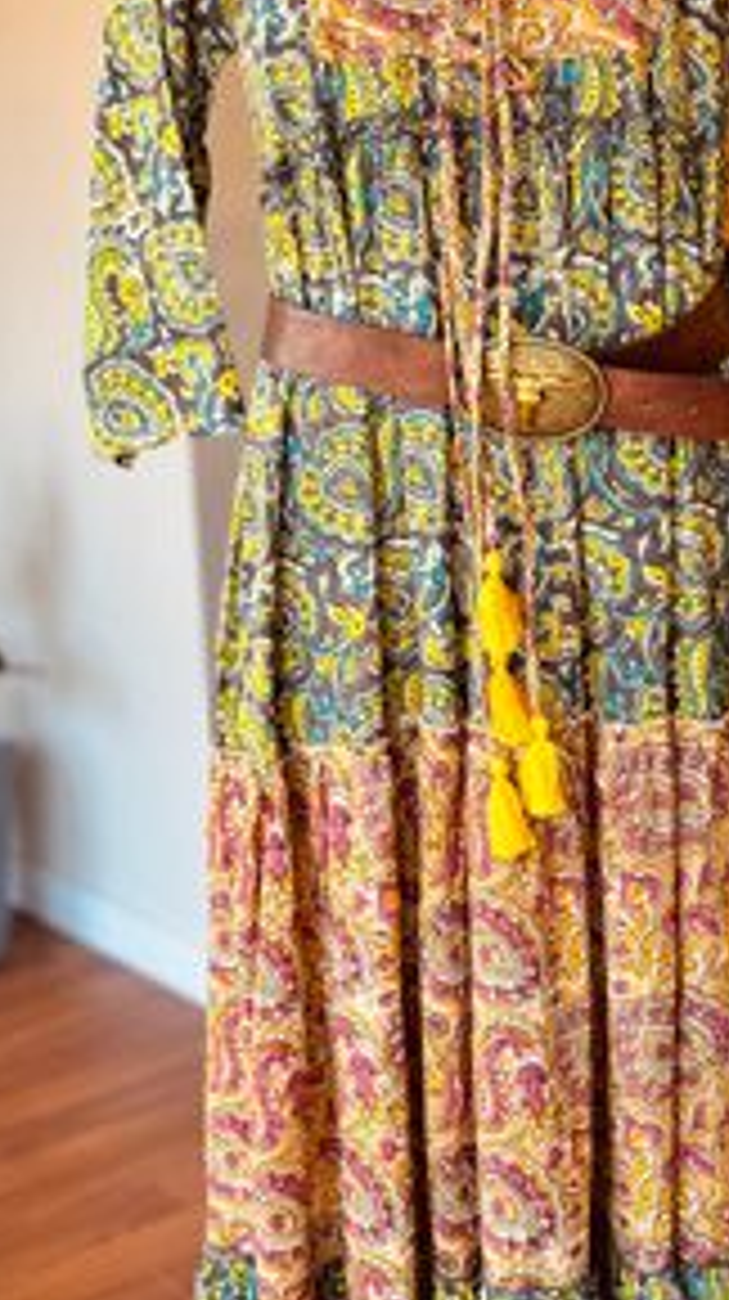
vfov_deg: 35.9
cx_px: 554
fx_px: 1998
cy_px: 513
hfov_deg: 20.5
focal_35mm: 58
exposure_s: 1/121
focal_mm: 6.76
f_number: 1.78
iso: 100
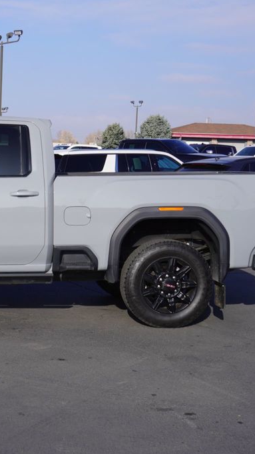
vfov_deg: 32.9
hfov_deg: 18.1
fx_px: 767
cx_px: -30
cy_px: 227
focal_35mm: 64
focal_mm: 27
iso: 100
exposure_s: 1/160
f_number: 11
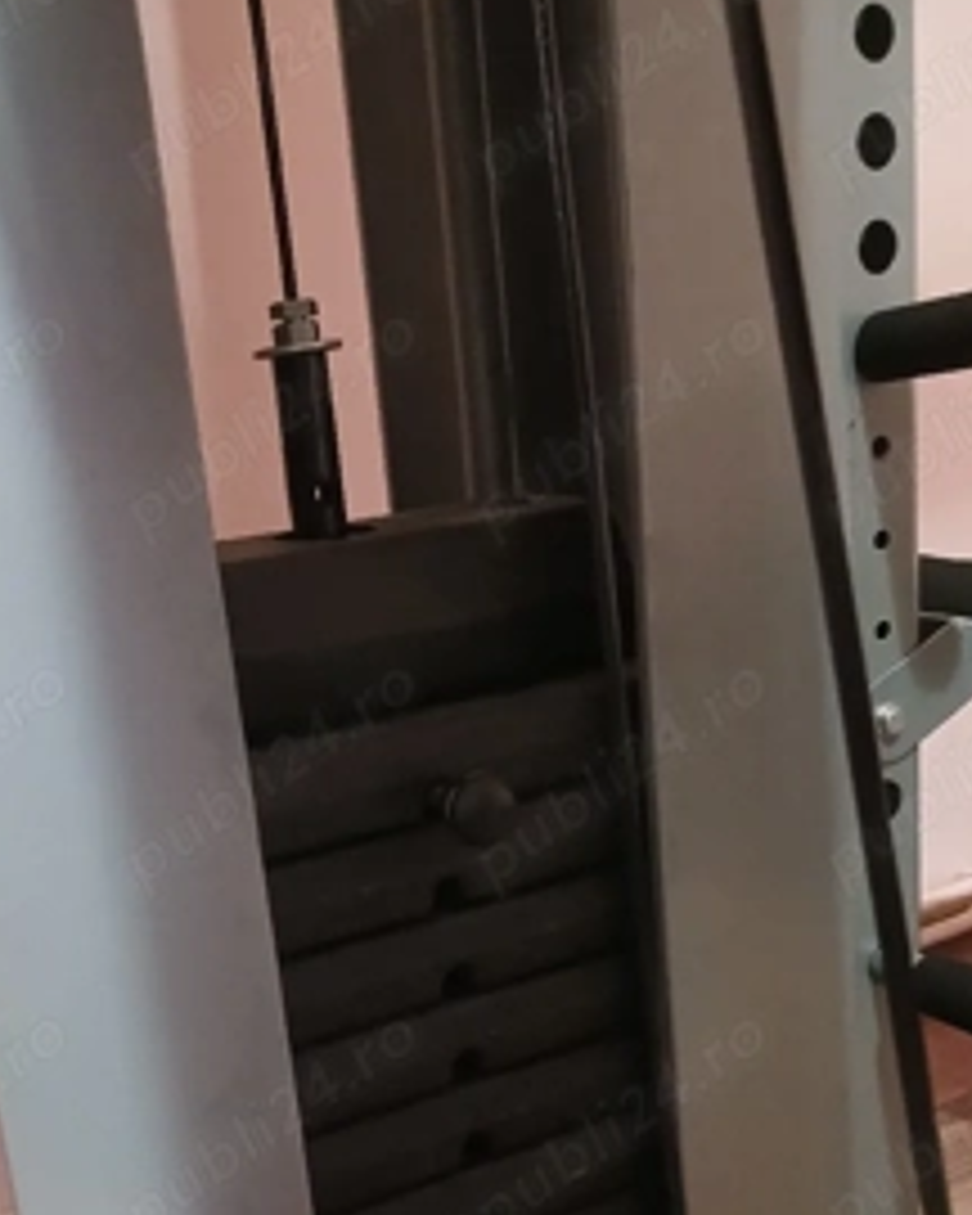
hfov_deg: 38.0
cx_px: 360
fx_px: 1402
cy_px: 828
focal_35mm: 39
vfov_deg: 46.0
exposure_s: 1/15
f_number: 1.8
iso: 1000
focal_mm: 4
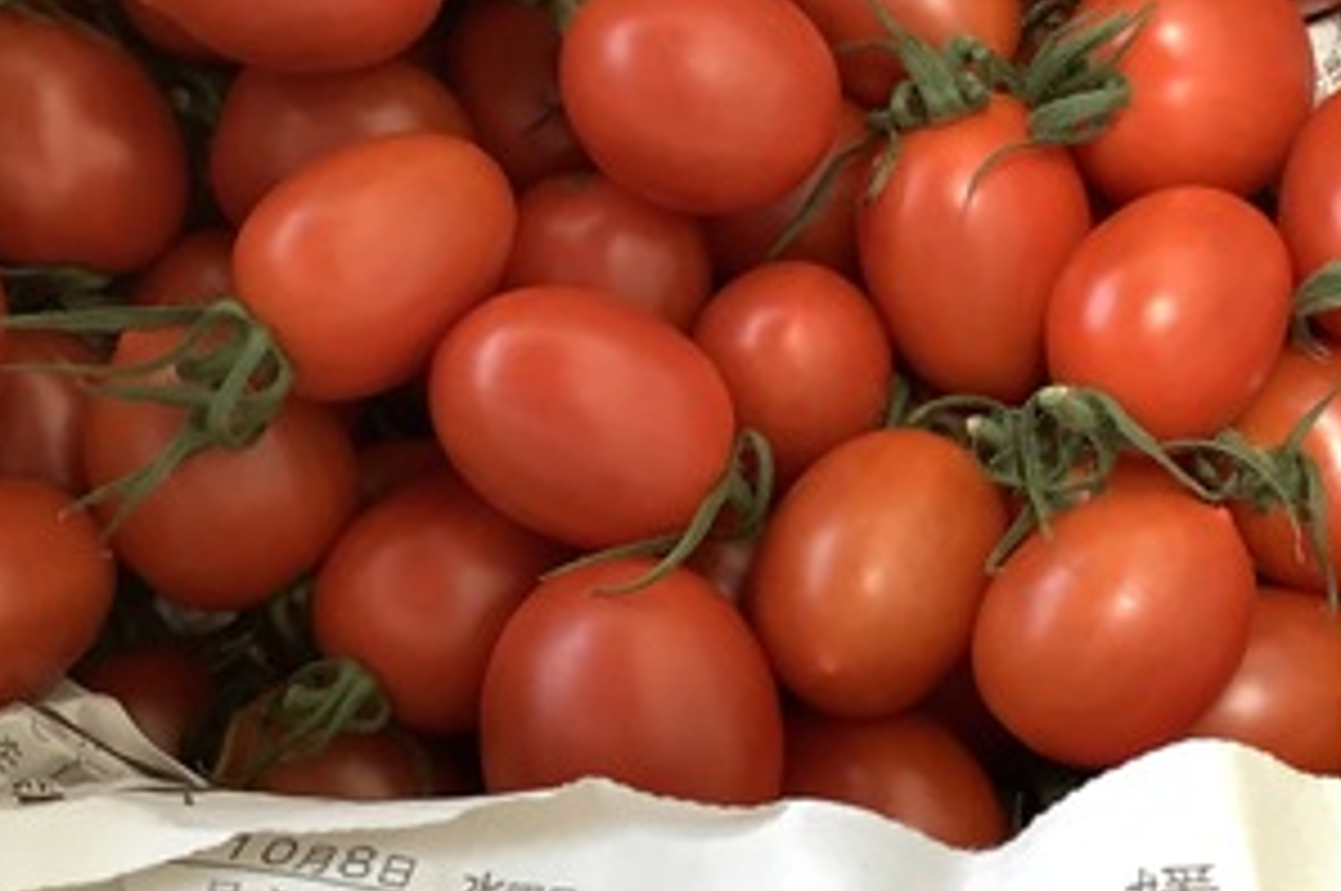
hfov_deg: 38.2
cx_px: 760
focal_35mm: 52
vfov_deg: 25.7
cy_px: 270
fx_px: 1935
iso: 320
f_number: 2.4
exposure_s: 1/60
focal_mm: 3.3
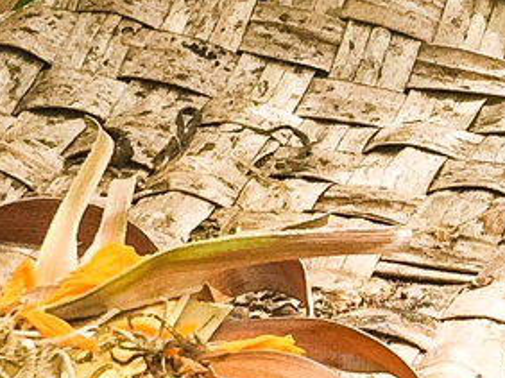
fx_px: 2449
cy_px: 5
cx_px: 485
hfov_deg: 11.7
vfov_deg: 8.8
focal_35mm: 168
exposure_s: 1/1522
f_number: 2.2
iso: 32
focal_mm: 4.15
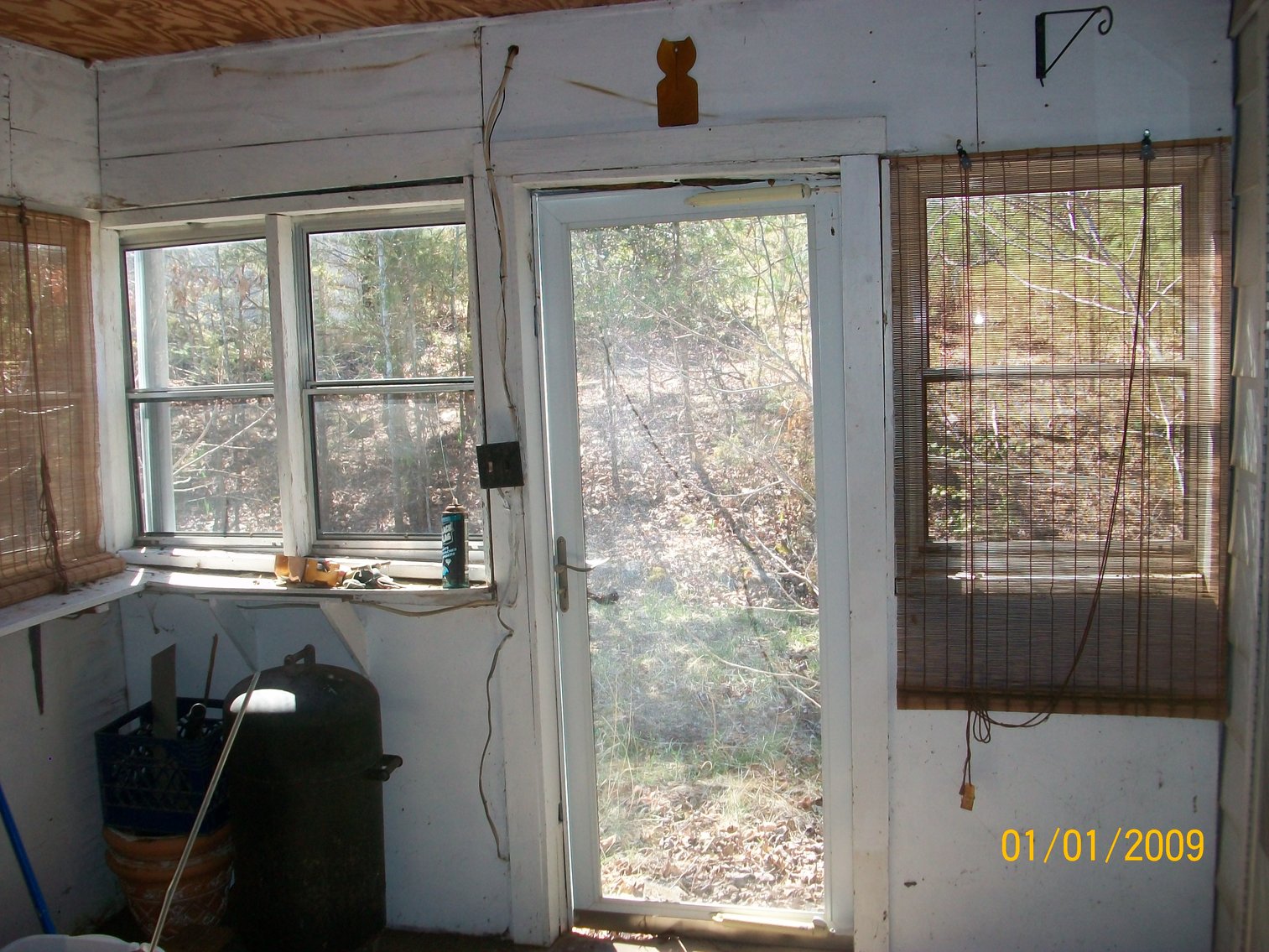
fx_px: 1247
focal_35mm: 34
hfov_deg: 54.0
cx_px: 634
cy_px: 476
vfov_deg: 41.8
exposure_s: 1/100
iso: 80
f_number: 2.8
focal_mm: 5.7
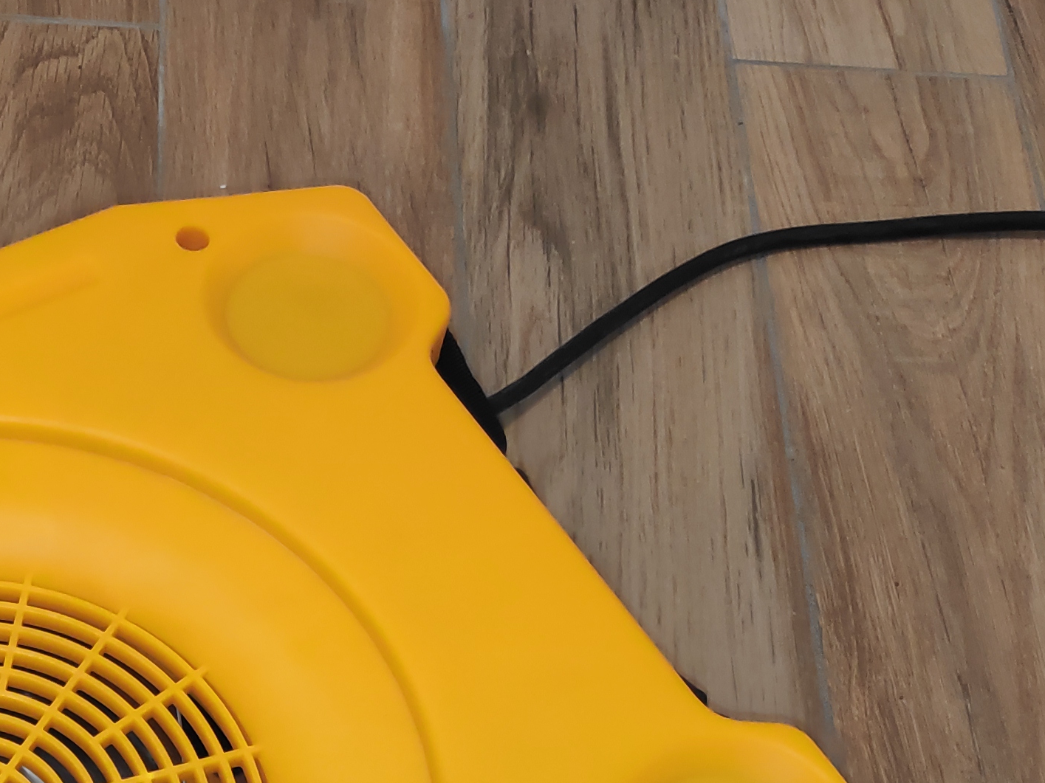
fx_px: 1721
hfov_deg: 30.9
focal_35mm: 57
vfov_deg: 23.1
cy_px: 989
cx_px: -45
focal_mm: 3.94
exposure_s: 1/50
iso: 474
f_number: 1.9
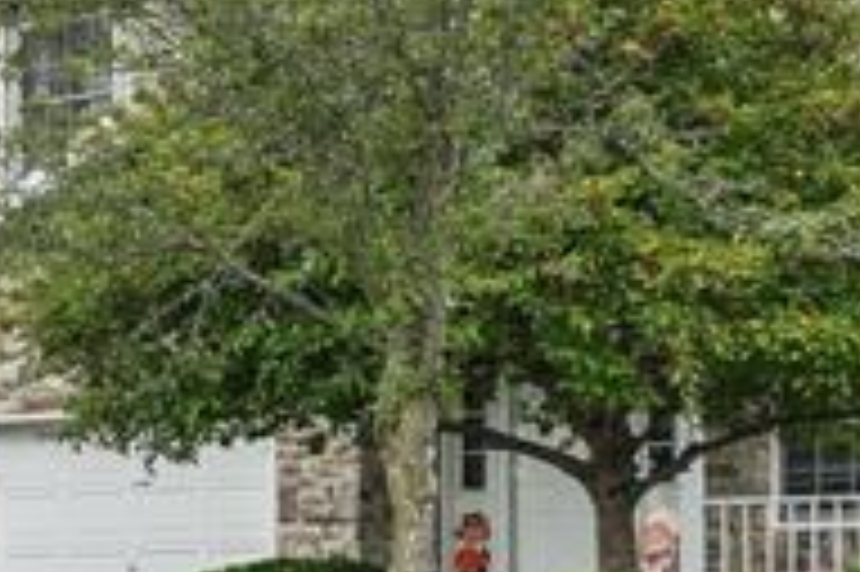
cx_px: -711
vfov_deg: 13.4
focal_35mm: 102
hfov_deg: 16.6
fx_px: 2435
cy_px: 275
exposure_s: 1/160
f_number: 8
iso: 100
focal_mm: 19
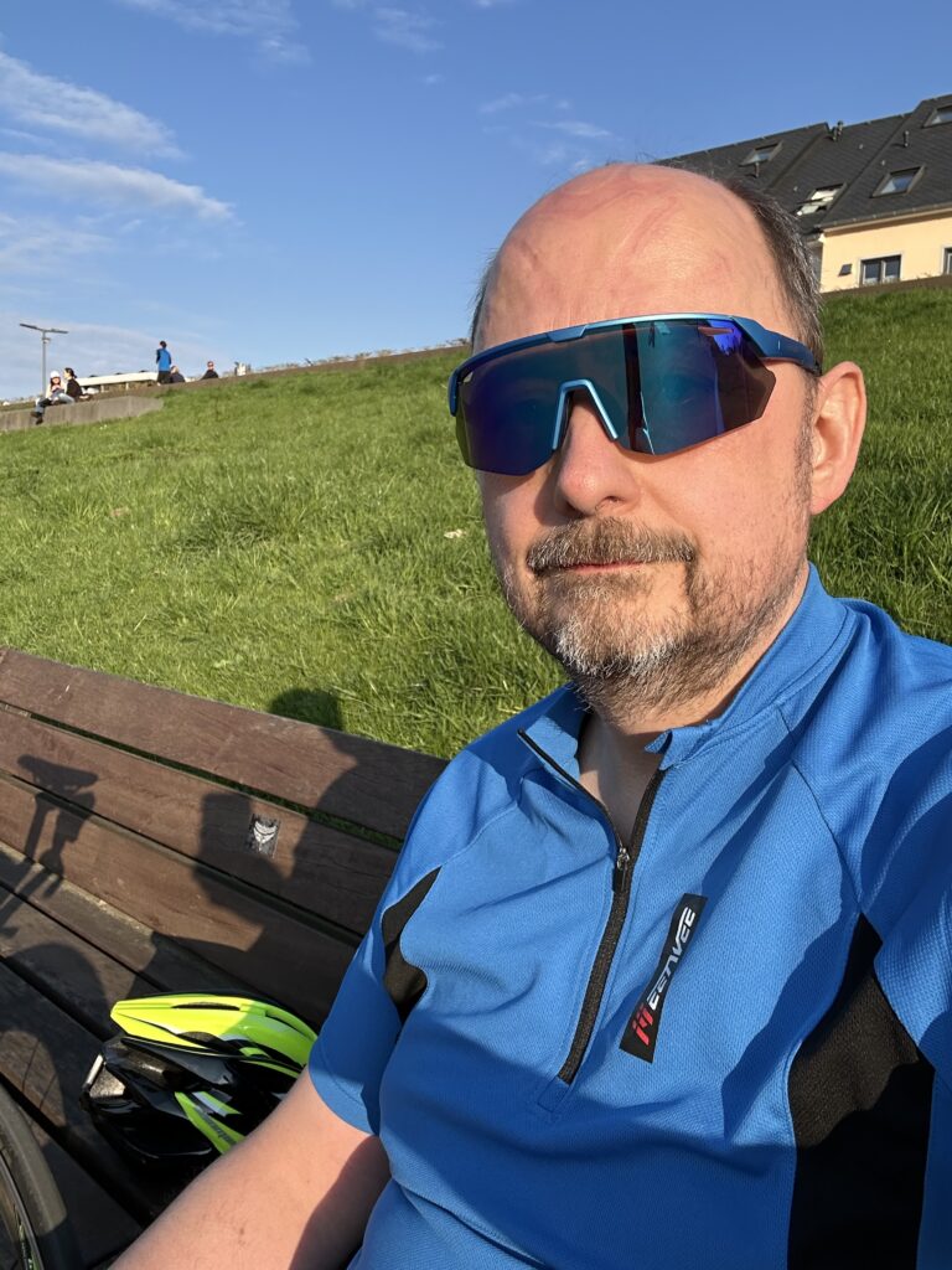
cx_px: 476
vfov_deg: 60.0
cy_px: 635
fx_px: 1100
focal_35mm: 30
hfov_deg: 46.8
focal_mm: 2.69
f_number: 1.9
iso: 25
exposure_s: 1/885
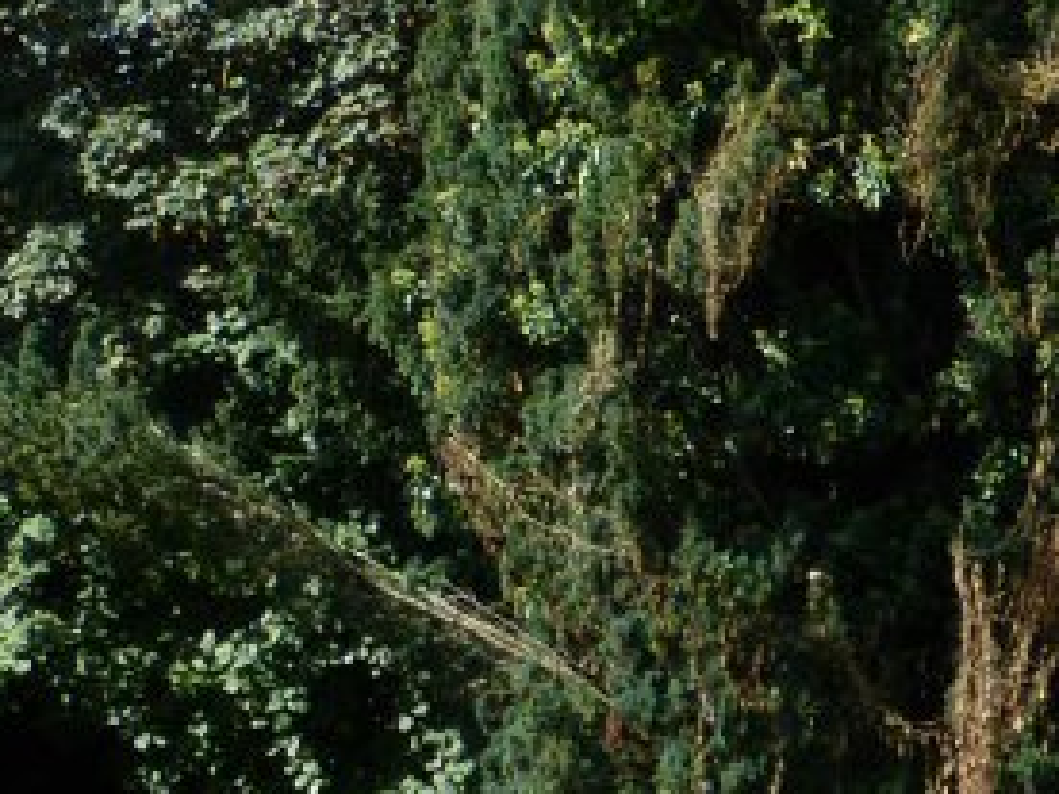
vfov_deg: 7.4
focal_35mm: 190
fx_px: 5813
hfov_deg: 10.2
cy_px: 1816
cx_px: 1312
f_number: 3.7
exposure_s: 1/400
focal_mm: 6.1
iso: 100
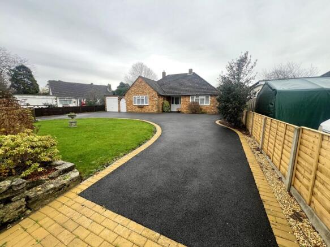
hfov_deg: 106.2
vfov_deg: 89.9
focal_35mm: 13
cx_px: 165
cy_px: 124
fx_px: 124
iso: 64
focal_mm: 1.57
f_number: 1.8
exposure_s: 1/99
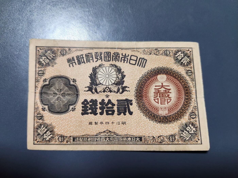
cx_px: 119
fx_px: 158
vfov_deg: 58.9
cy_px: 89
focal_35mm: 23
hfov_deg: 73.9
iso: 640
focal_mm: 5.4
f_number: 1.8
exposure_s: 1/101
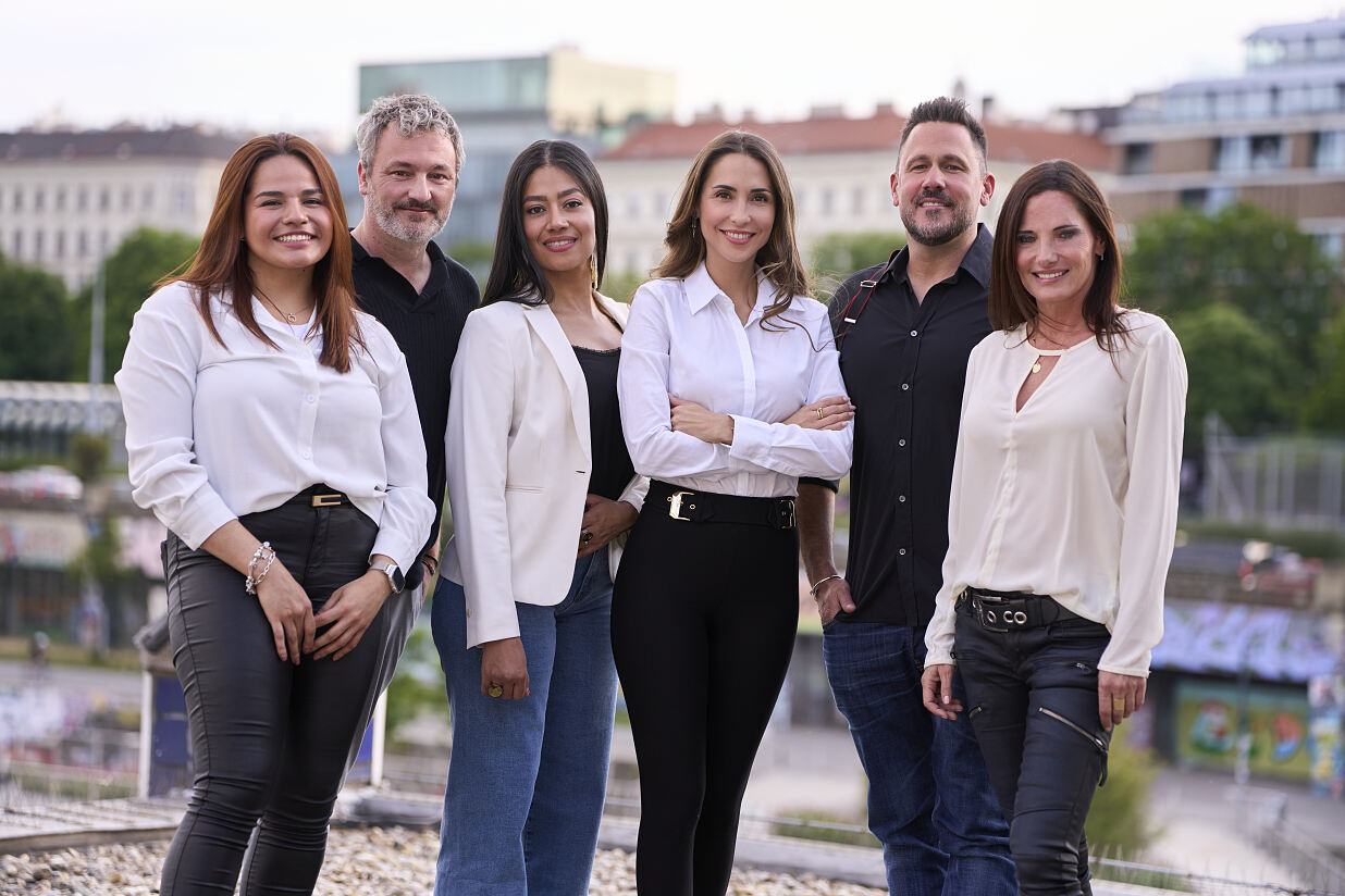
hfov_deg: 21.7
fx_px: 3512
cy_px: 448
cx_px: 672
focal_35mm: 94
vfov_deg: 14.6
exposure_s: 1/1000
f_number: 2.8
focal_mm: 94
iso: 250
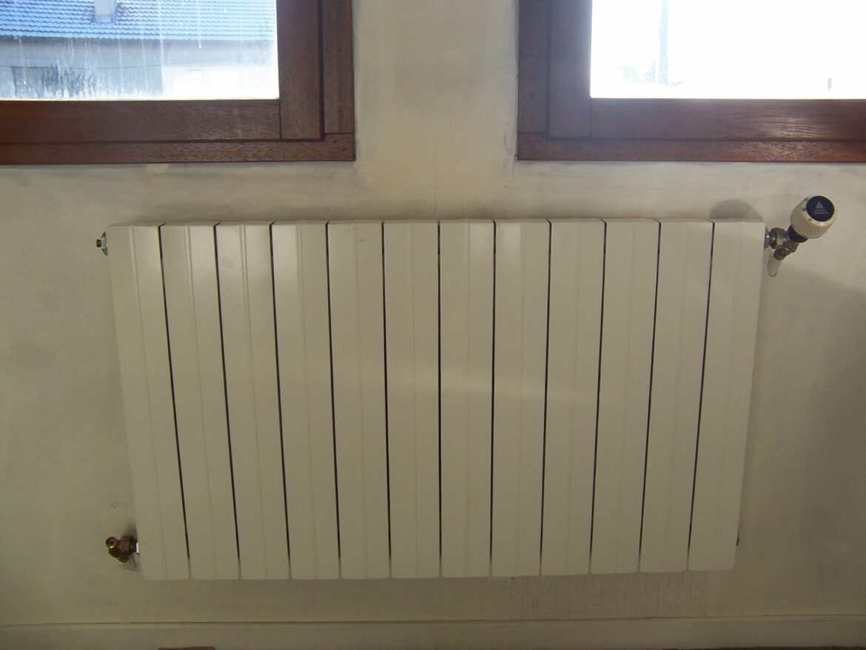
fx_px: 826
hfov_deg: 55.3
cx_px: 433
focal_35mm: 33
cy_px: 325
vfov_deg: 43.0
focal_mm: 5.5
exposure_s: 1/250
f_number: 3.4
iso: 80
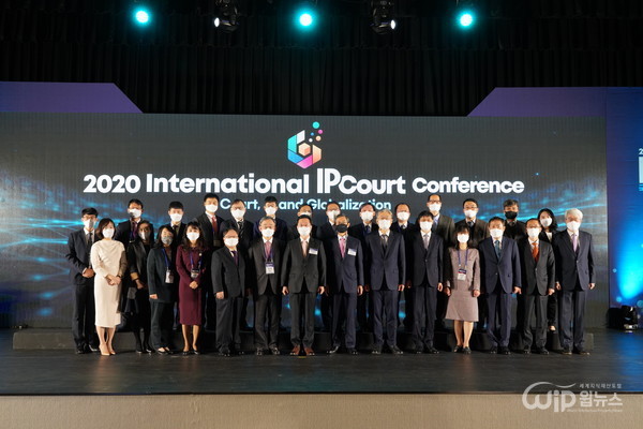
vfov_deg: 38.9
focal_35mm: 34
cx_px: 322
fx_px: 607
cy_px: 214
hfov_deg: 55.8
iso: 3200
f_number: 7.1
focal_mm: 34
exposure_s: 1/125
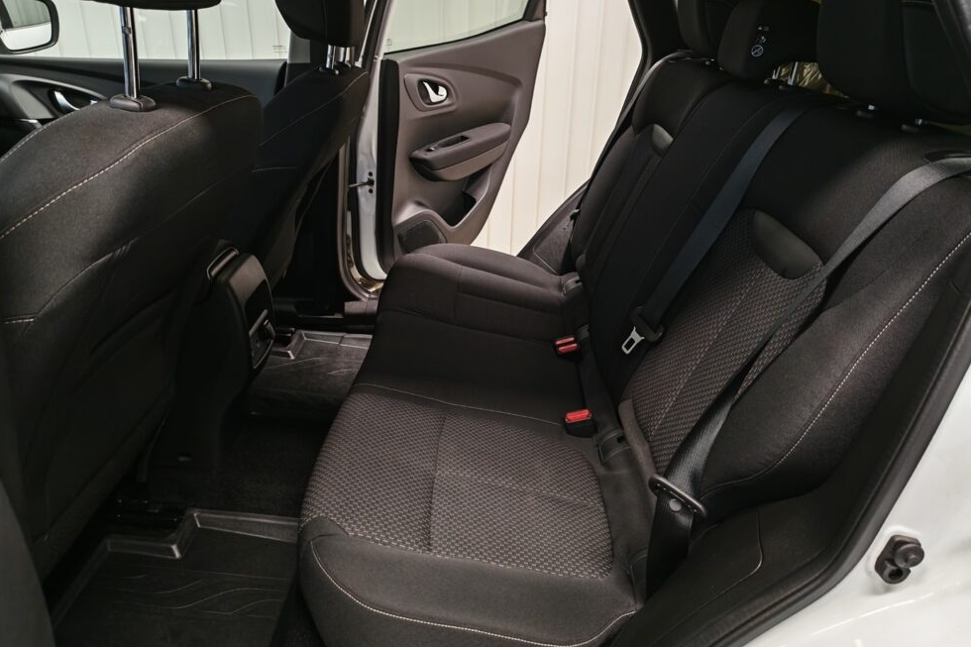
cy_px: 300
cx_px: 502
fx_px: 674
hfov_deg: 71.5
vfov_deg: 51.2
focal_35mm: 25
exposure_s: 1/50
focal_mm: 5.4
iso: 125
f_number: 1.6
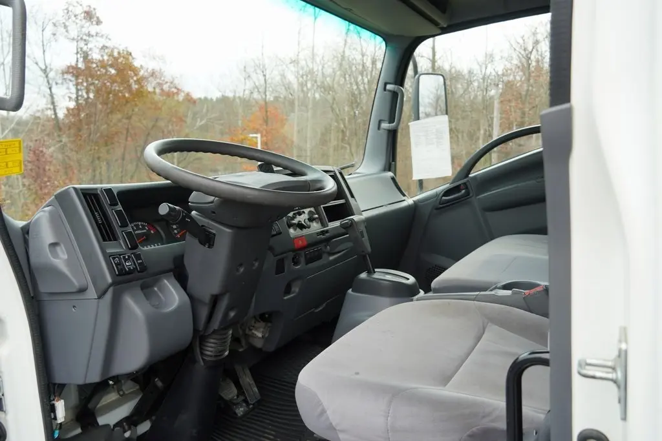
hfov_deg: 67.4
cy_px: 220
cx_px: 331
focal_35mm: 27
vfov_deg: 47.9
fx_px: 497
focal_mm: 18
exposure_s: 1/50
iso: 100
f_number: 4.5
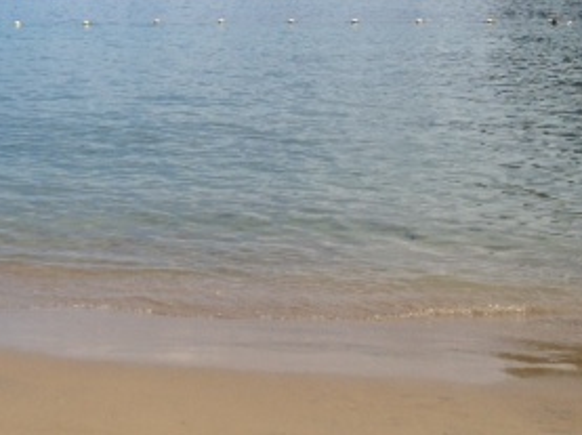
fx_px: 1360
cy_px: -2
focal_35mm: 81
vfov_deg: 17.7
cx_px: 34
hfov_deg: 23.4
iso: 64
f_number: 2.4
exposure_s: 1/2632
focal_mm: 4.28
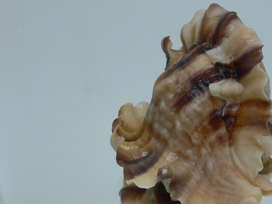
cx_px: 185
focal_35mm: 58
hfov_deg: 32.9
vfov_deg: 25.1
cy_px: 127
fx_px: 456
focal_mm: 4.6
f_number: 2.8
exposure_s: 1/60
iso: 200
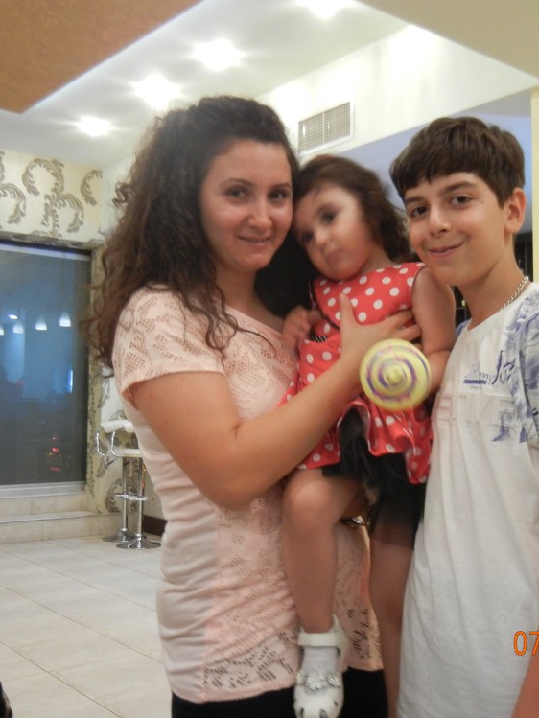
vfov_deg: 45.8
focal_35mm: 41
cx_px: 324
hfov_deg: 35.0
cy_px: 352
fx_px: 851
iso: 400
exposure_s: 1/4.9
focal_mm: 5.4
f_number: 3.5
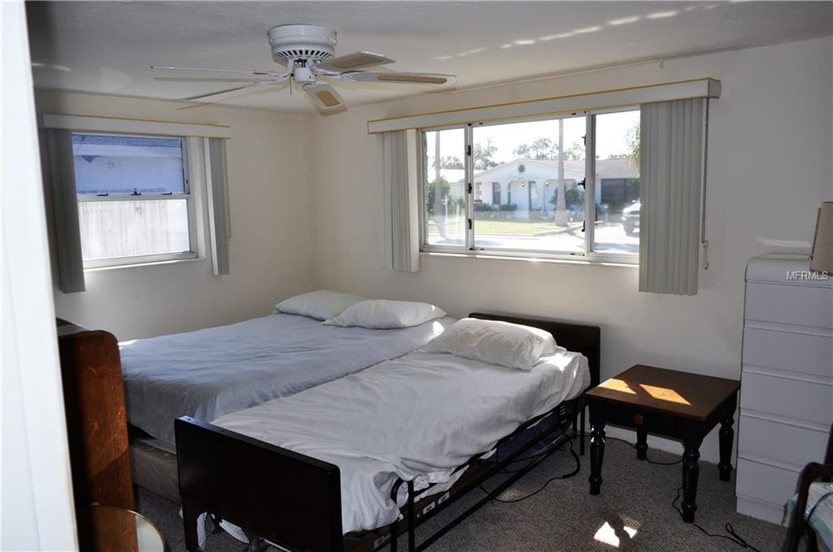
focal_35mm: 27
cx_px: 416
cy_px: 276
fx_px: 624
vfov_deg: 47.8
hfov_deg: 67.5
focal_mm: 18
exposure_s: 1/200
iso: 200
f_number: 5
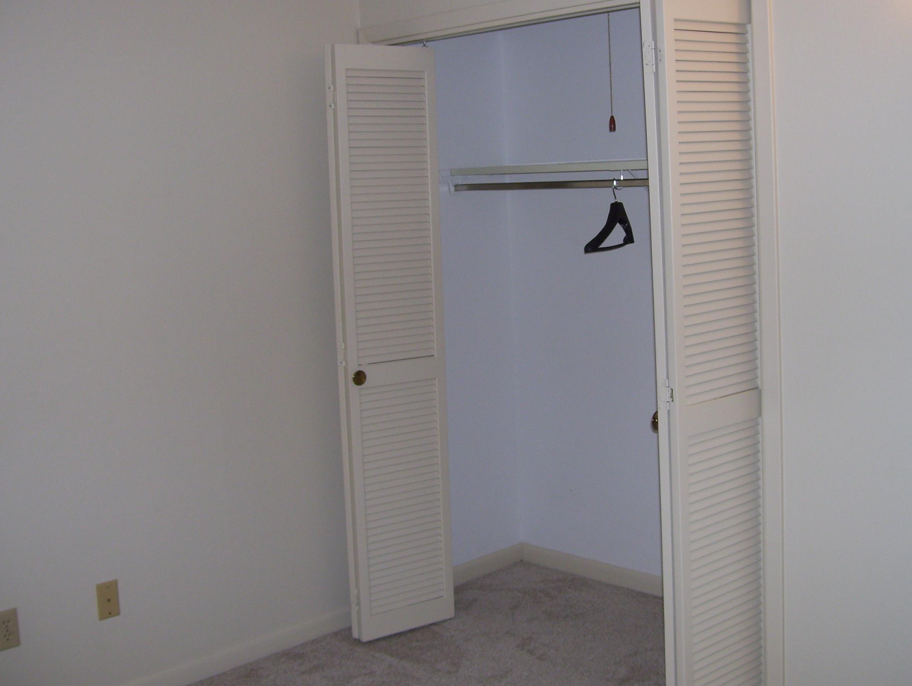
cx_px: 480
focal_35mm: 43
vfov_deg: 33.6
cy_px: 283
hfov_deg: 43.8
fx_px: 1134
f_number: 2.7
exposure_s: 1/60
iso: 80
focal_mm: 6
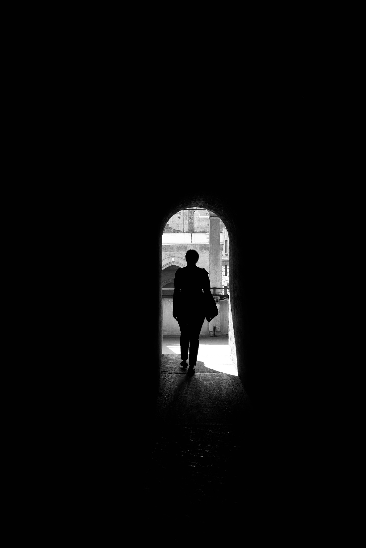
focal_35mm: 35
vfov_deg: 54.4
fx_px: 534
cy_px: 274
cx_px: 183
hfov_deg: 37.9
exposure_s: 1/125
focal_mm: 23
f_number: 8
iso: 640
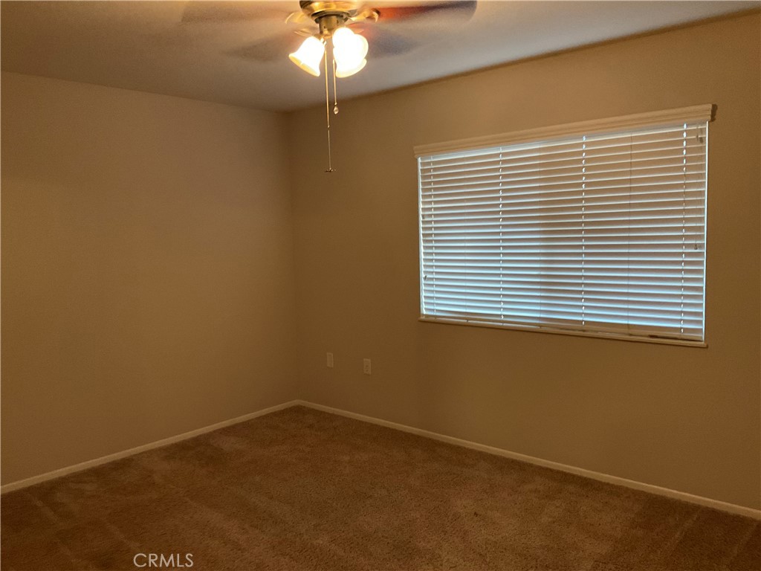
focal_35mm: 29
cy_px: 286
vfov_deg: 48.2
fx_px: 638
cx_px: 380
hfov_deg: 61.7
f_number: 1.8
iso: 320
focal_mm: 3
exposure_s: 1/40
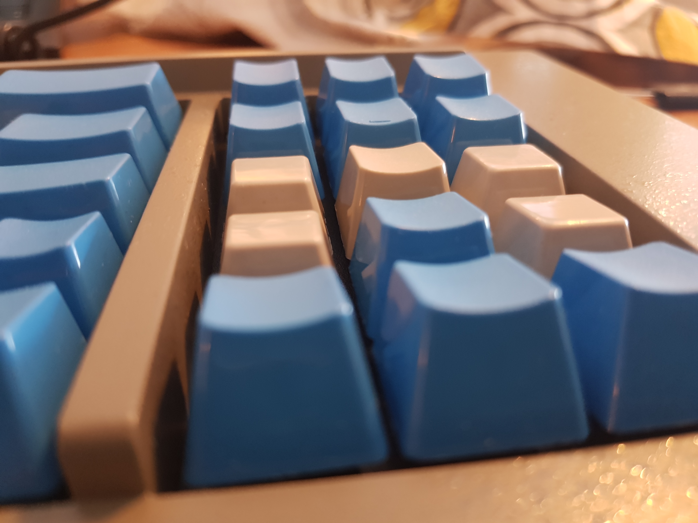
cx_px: 349
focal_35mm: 26
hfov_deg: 67.3
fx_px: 524
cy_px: 262
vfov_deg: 53.1
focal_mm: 4.2
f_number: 1.7
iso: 200
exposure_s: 1/11
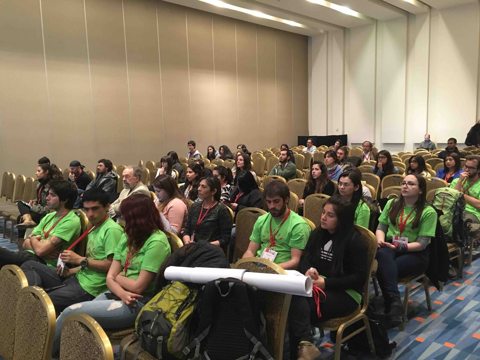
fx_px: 402
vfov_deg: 48.2
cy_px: 180
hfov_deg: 61.7
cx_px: 240
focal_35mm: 29
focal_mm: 4.15
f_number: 2.2
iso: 400
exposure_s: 1/17
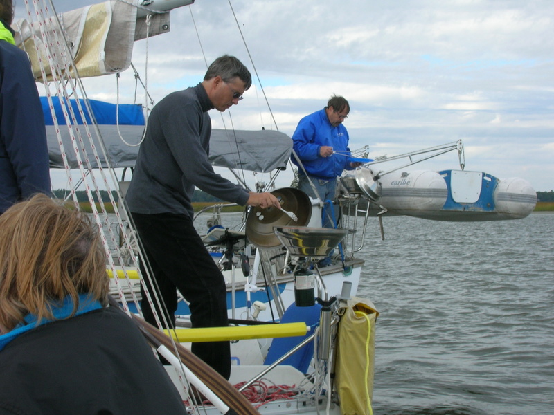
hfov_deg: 33.2
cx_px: 277
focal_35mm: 58
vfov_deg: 25.2
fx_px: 928
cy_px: 208
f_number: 5.9
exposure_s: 1/133
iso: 53
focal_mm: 9.7
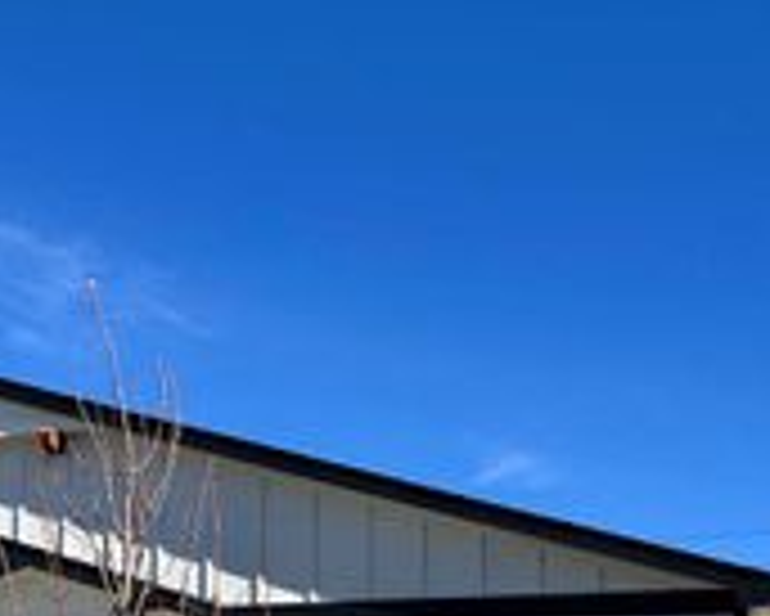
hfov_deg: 24.3
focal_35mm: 74
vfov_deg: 20.1
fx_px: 1687
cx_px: -32
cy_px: 618
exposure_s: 1/5076
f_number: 1.5
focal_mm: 5.7
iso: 50
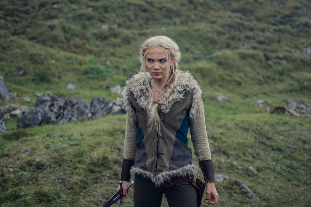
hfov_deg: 23.4
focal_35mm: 87
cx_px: 156
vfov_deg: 15.7
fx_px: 752
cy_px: 104
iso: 200
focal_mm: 58
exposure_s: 1/1000
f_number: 2.8
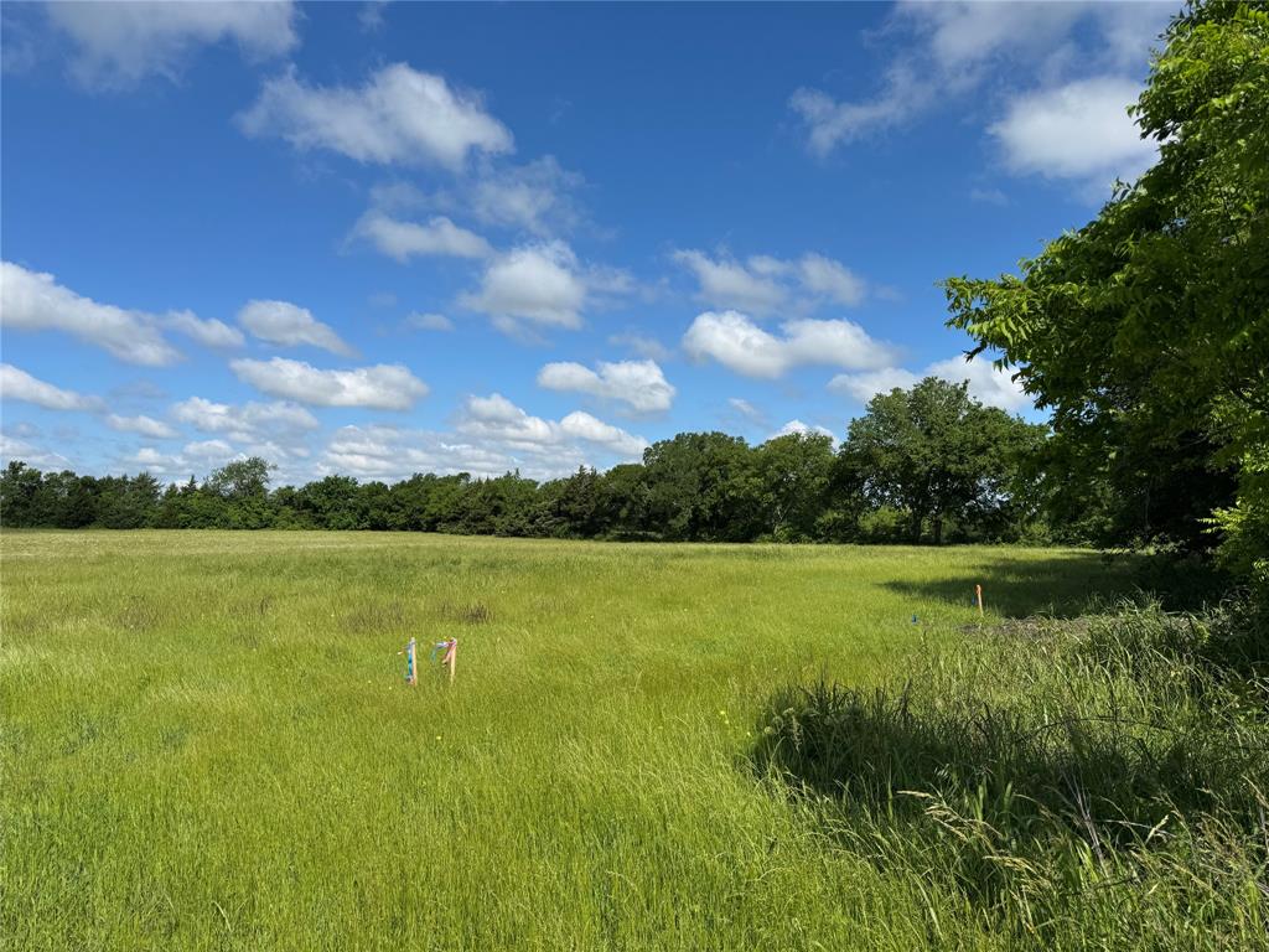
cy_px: 476
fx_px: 880
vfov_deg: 56.8
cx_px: 634
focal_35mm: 24
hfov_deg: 71.6
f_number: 1.78
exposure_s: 1/5814
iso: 80
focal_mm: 6.76
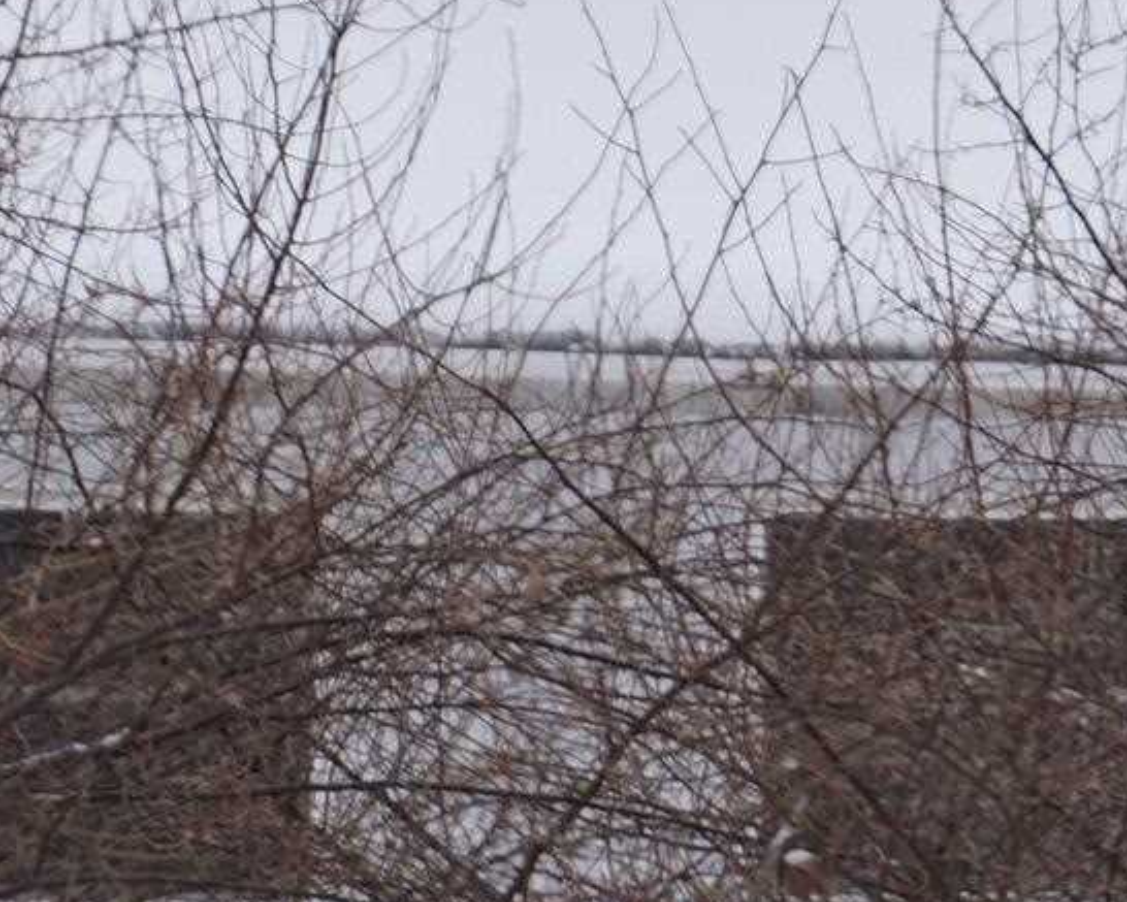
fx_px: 9408
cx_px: 727
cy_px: -29
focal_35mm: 282
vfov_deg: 5.5
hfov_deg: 6.9
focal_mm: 40
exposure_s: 1/160
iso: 125
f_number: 5.6
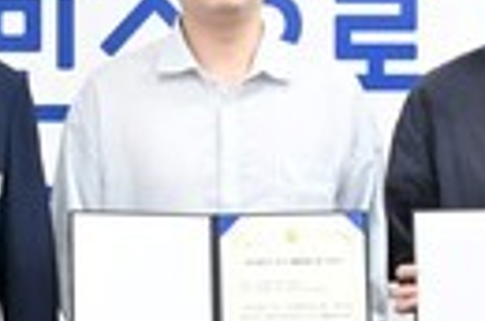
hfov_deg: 10.6
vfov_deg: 7.4
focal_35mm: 185
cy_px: 213
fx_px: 2486
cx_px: -321
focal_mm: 40
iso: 3200
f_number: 5.6
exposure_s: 1/160
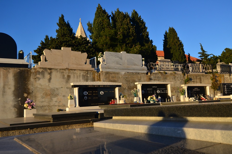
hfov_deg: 57.3
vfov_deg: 39.8
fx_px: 212
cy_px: 77
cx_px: 116
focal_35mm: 33
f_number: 5.6
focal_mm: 22
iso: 400
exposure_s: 1/1000
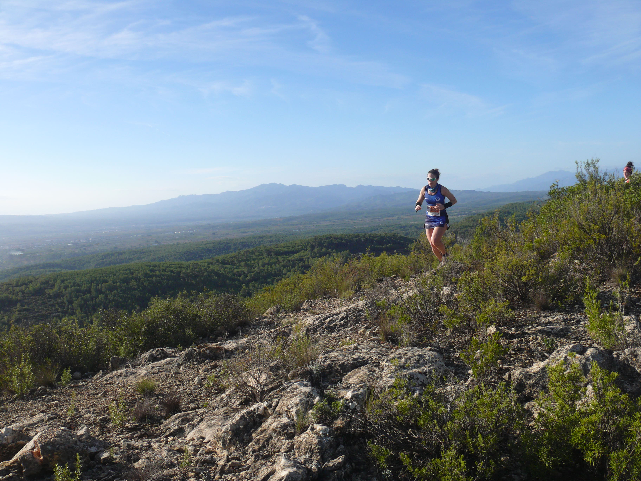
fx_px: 648
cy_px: 240
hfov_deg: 52.6
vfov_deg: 40.7
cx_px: 320
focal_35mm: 35
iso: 100
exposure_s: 1/200
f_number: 5
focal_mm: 7.4
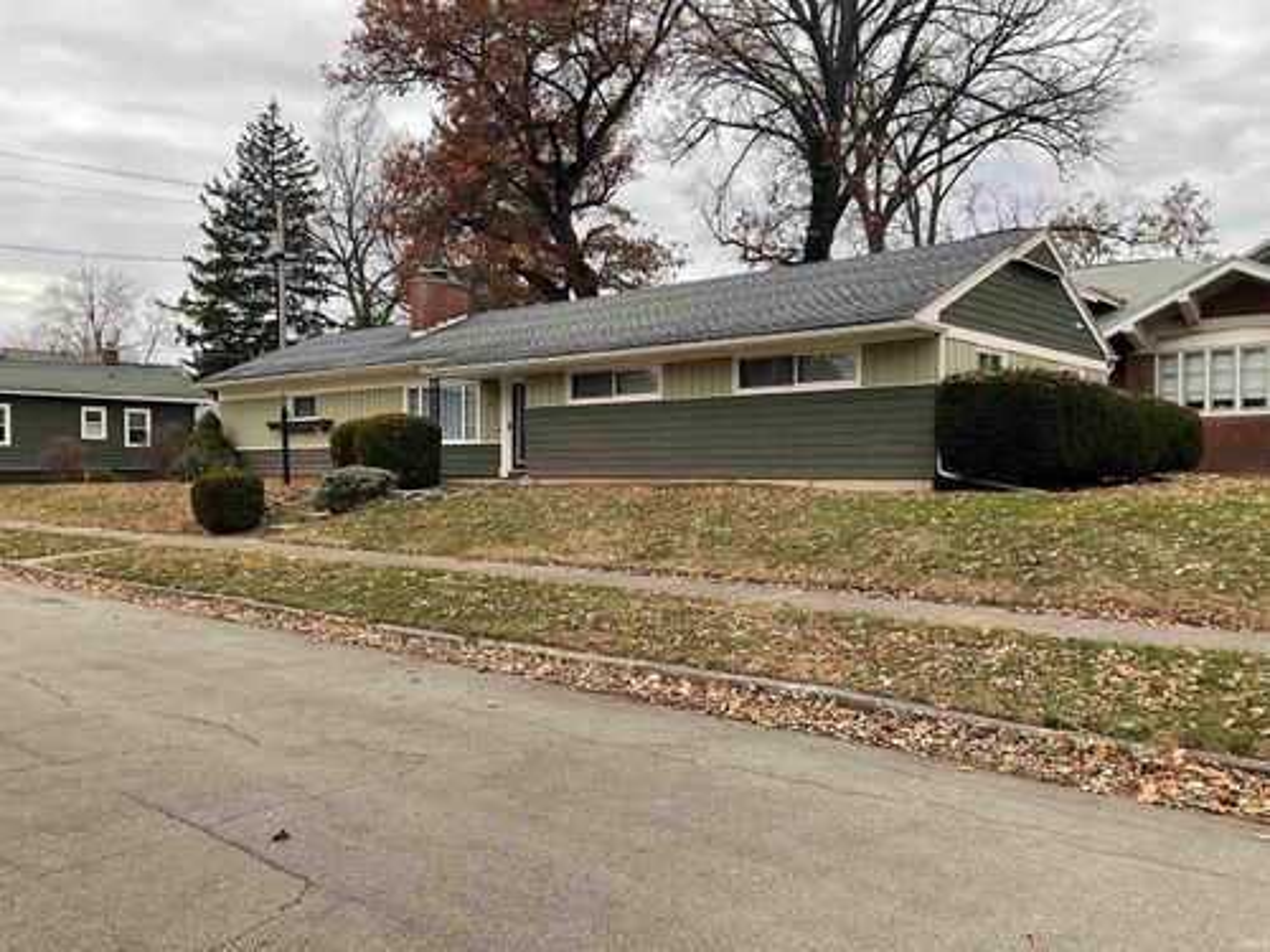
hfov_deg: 61.7
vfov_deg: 48.2
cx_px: 635
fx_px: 1064
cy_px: 476
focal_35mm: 29
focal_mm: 3
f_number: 1.8
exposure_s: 1/286
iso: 16
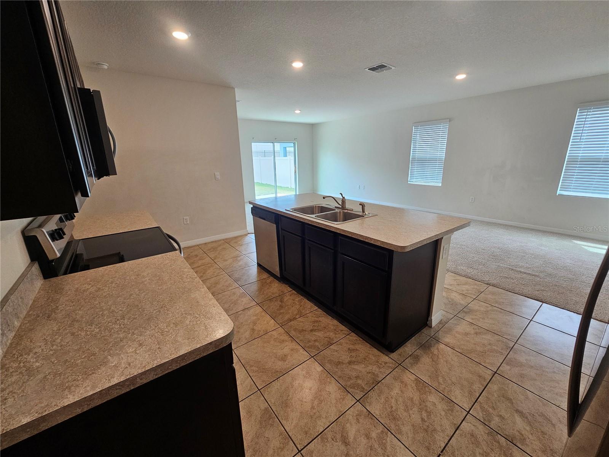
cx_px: 304
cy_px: 228
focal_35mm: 13
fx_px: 229
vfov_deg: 89.9
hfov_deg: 106.2
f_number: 2.2
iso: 100
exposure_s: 1/60
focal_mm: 2.2
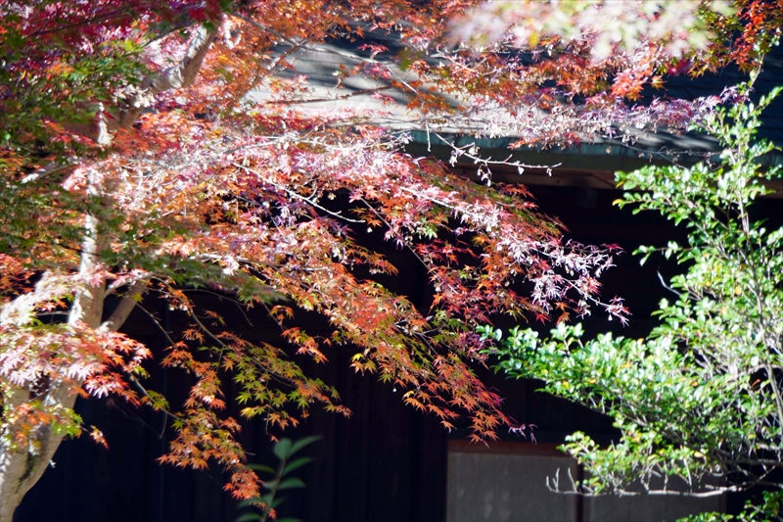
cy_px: 261
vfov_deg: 4.6
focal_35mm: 300
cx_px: 392
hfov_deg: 6.9
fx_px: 6523
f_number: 6.3
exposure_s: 1/40
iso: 100
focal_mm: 200
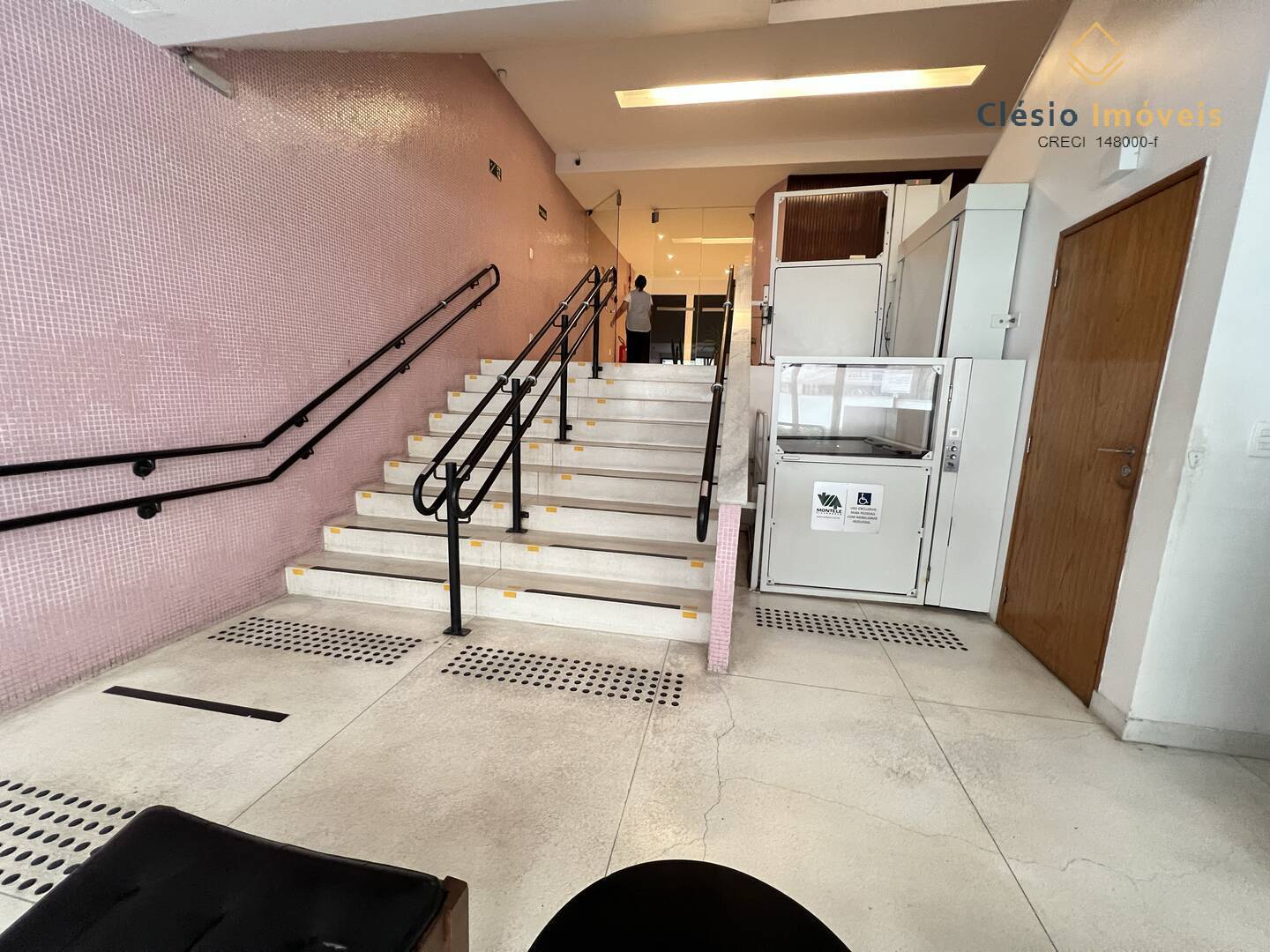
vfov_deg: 89.9
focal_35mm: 13
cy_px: 476
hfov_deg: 106.2
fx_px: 477
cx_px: 635
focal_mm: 1.57
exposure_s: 1/60
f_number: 1.8
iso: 400
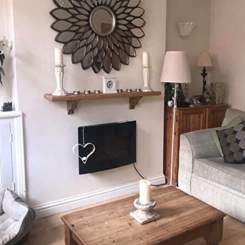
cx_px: 160
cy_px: 110
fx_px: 304
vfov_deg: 43.8
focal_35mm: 38
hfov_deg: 43.3
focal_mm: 3.99
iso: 25
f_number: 1.8
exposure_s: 1/33
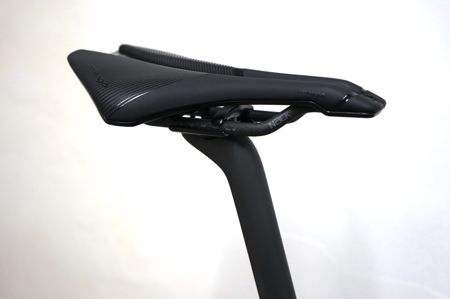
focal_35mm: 39
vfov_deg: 34.1
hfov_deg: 49.6
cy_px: 150
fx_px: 487
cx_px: 225
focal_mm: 39
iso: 640
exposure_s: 1/60
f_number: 4.5
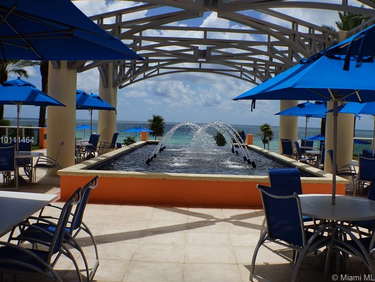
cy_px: 141
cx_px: 207
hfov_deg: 41.2
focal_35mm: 46
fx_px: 498
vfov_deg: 31.5
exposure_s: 1/250
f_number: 13
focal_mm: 28
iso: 100
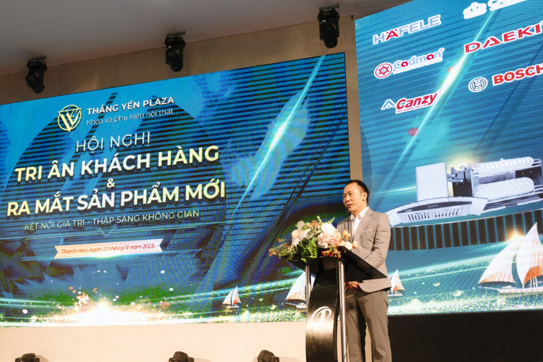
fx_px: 588
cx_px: 275
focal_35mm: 39
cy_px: 184
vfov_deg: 34.2
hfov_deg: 49.6
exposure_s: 1/200
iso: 800
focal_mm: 24
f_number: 3.5
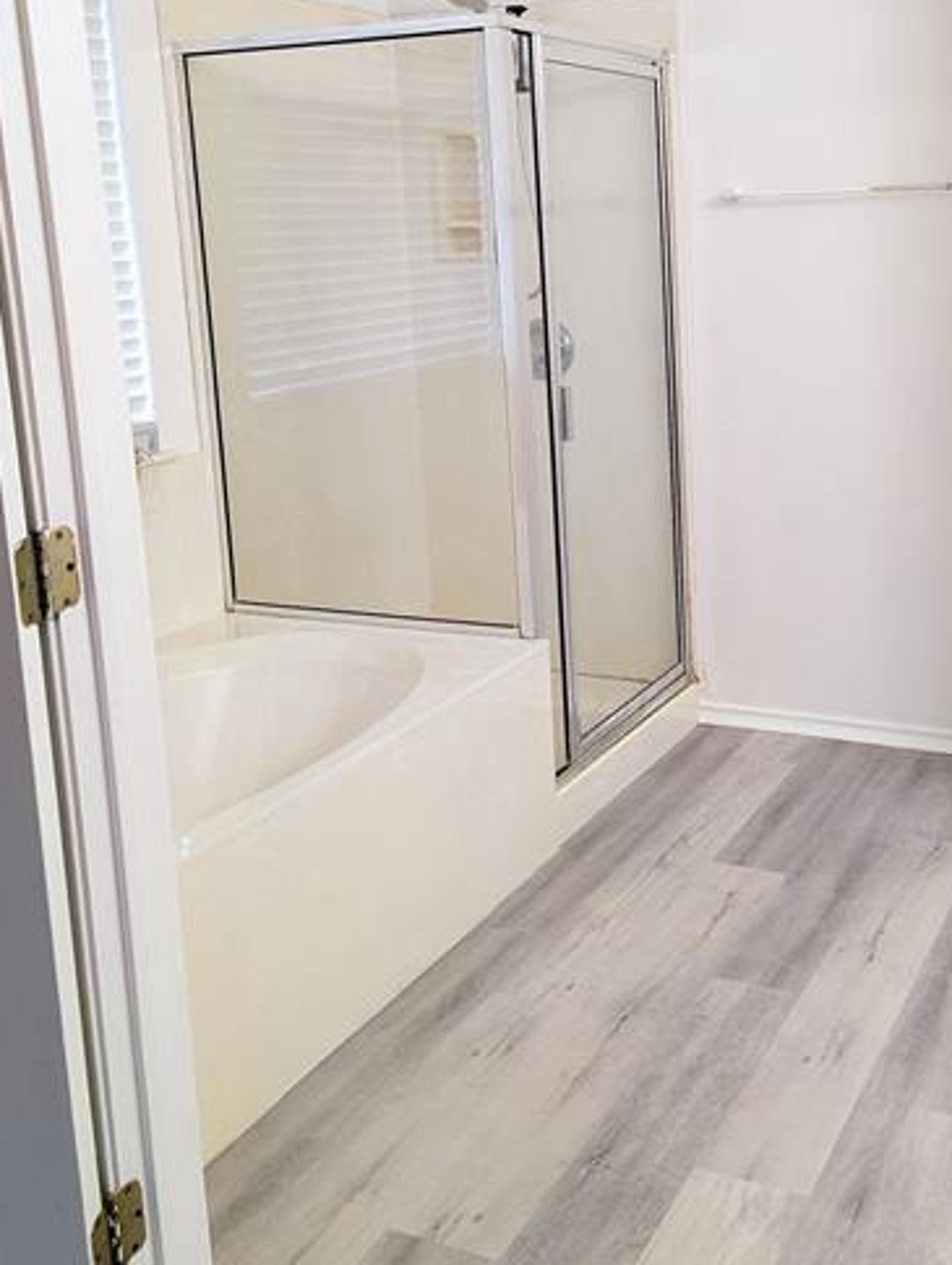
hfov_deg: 36.9
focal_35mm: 38
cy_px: 451
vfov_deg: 48.3
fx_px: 1390
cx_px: 720
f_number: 1.85
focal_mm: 6.81
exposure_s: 1/120
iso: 930
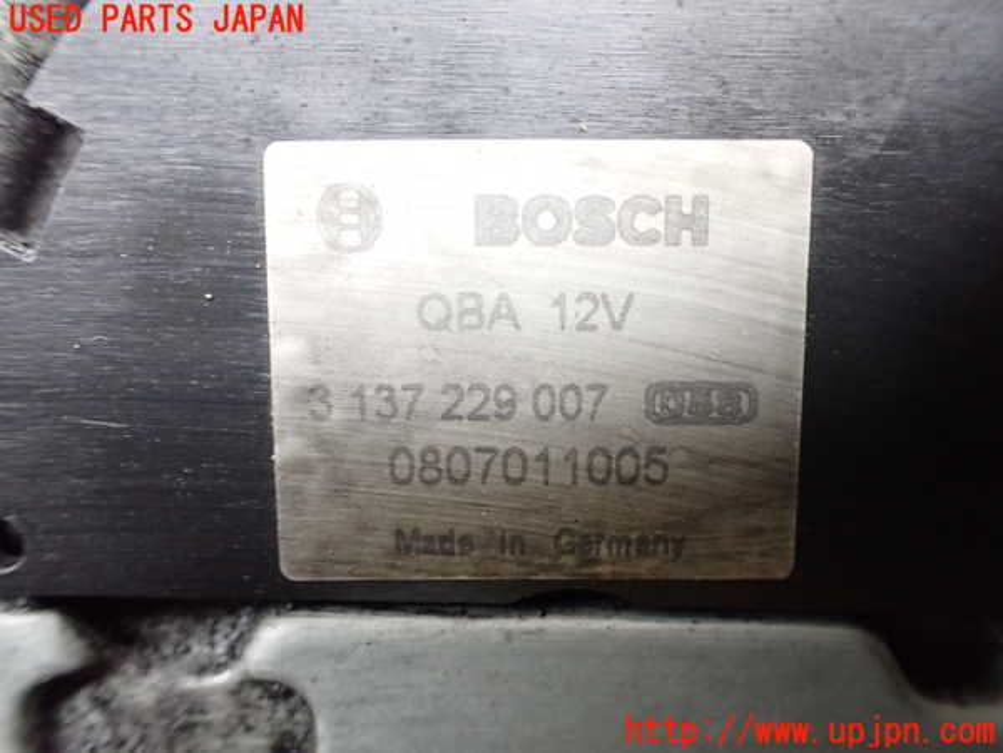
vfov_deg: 46.8
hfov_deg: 60.0
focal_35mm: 30
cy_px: 376
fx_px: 869
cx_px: 502
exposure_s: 1/30
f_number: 2.3
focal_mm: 5.4
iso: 1000
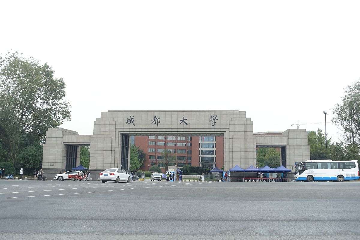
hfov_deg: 50.7
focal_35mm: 38
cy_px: 120
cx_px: 180
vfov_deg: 35.1
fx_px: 380
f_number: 3.5
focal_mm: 13.92
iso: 250
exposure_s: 1/250
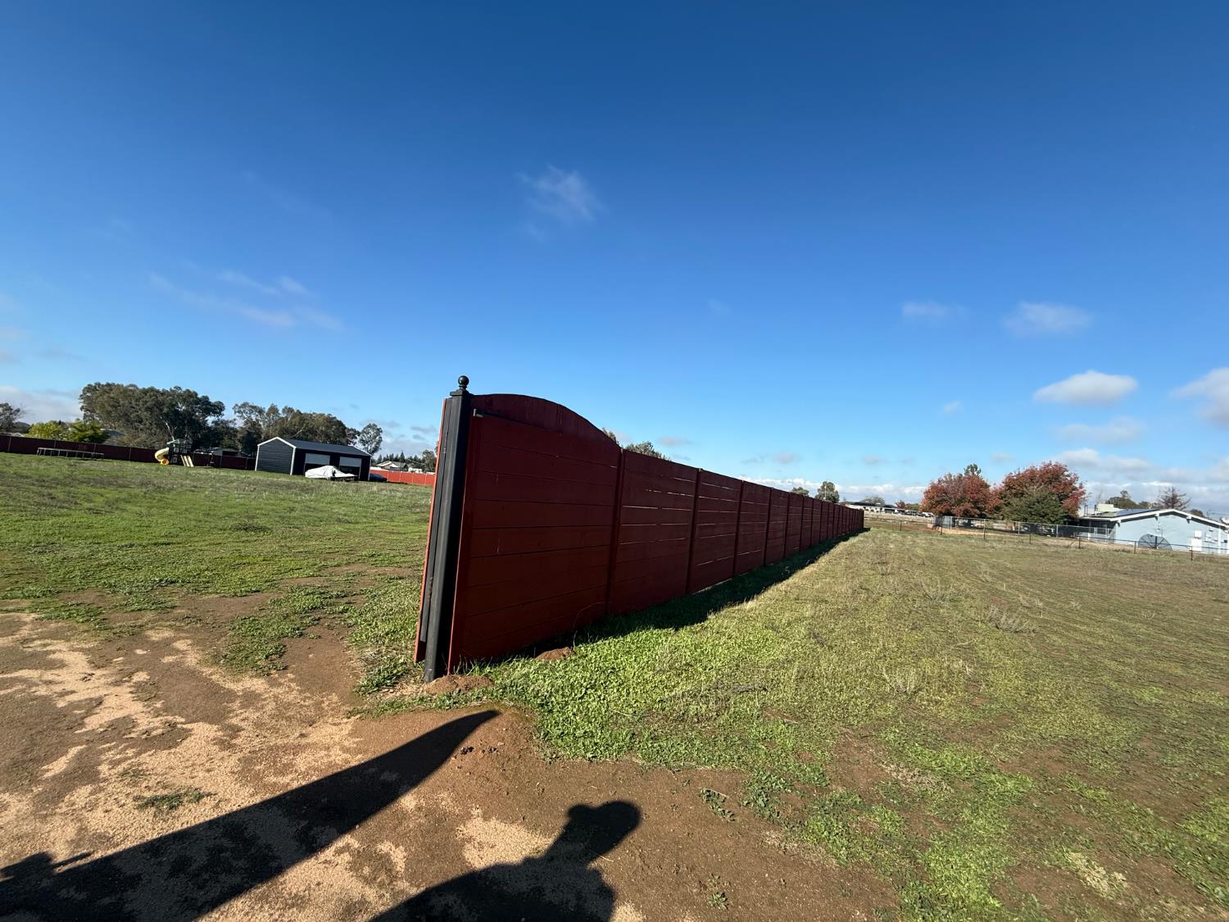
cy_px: 461
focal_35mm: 14
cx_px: 614
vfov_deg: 85.7
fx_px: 497
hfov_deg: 102.1
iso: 50
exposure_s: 1/1961
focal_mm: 2.22
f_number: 2.2
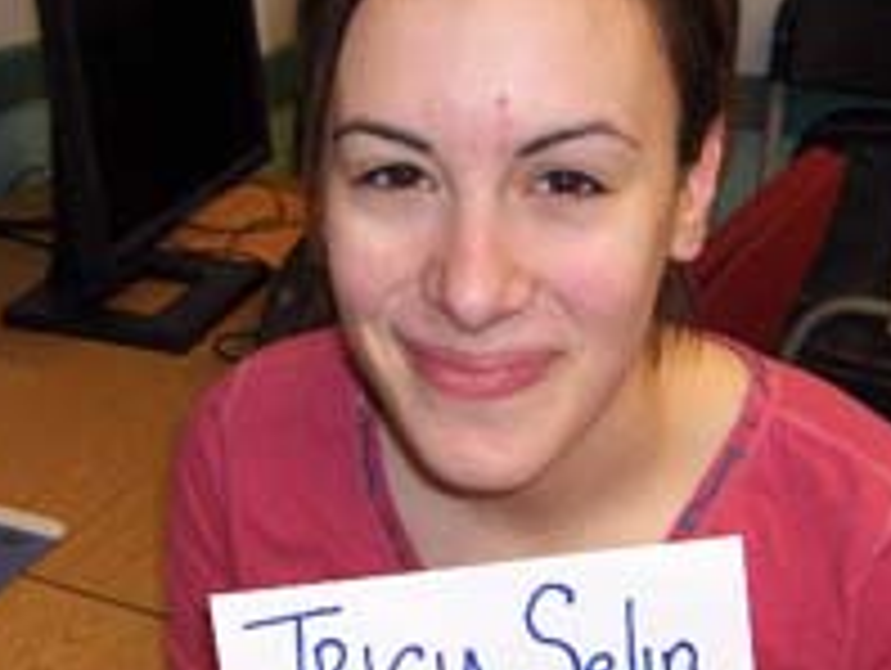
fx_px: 1778
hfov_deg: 28.1
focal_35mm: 69
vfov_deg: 21.4
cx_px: 436
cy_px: 331
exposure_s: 1/60
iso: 100
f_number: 2.8
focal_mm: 8
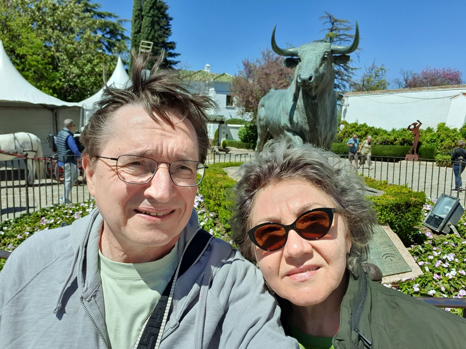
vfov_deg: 54.9
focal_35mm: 25
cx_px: 233
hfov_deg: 69.4
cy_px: 174
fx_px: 337
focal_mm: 3.3
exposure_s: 1/2072
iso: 50
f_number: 1.9
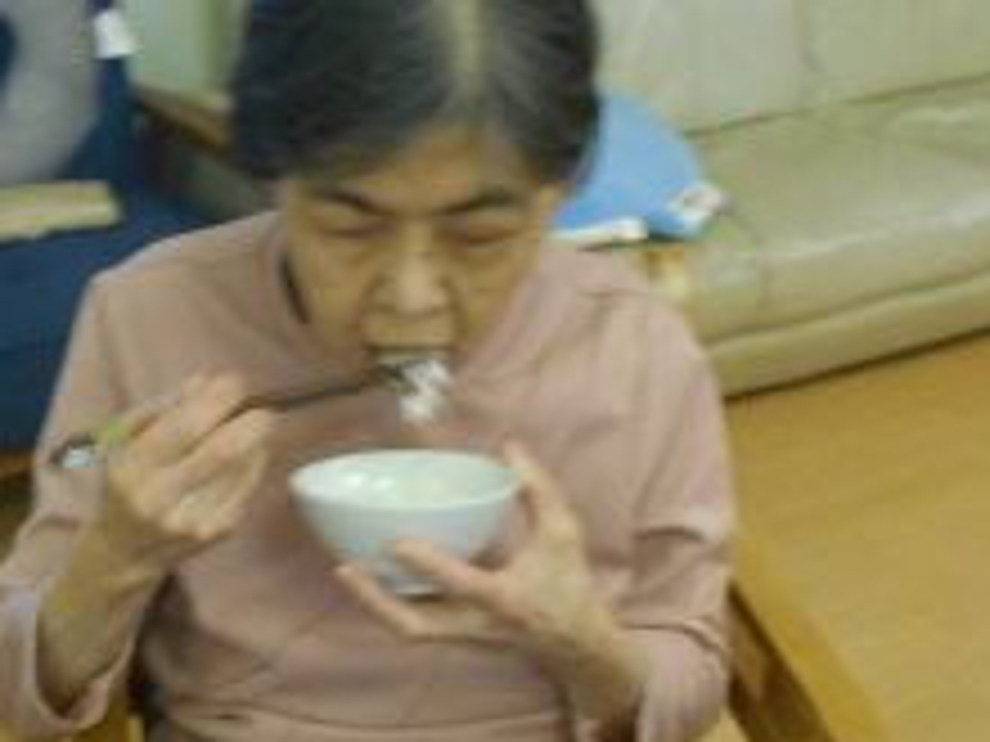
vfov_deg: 24.4
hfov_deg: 32.5
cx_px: 369
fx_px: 1687
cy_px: 591
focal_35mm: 59
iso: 400
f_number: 3.2
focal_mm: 4.6
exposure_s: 1/15
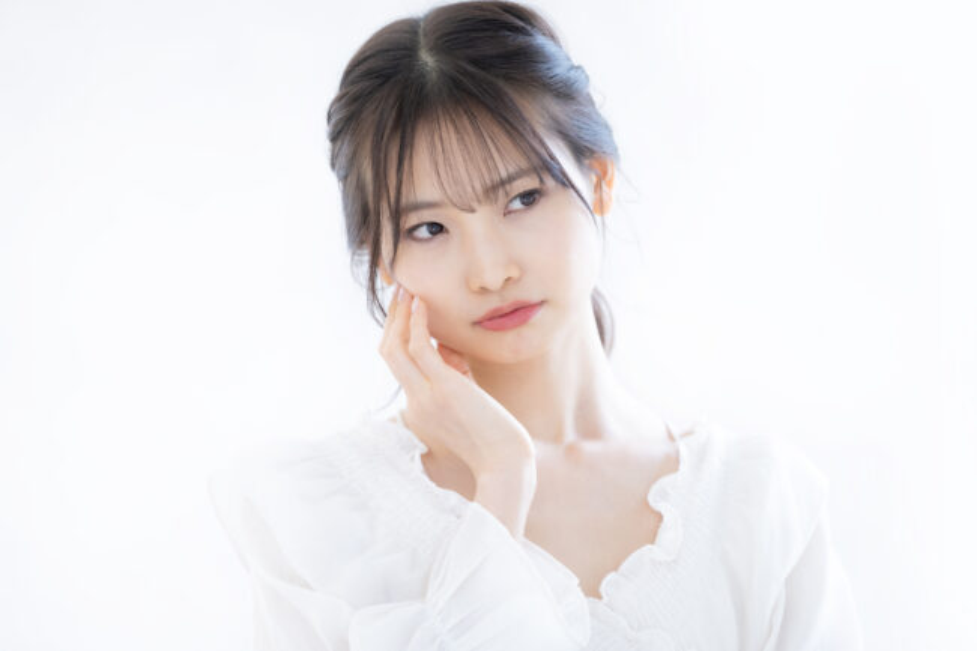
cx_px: 488
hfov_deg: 10.3
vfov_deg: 6.9
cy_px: 326
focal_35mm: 200
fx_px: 5426
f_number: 2.8
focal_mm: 200
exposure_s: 1/250
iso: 500
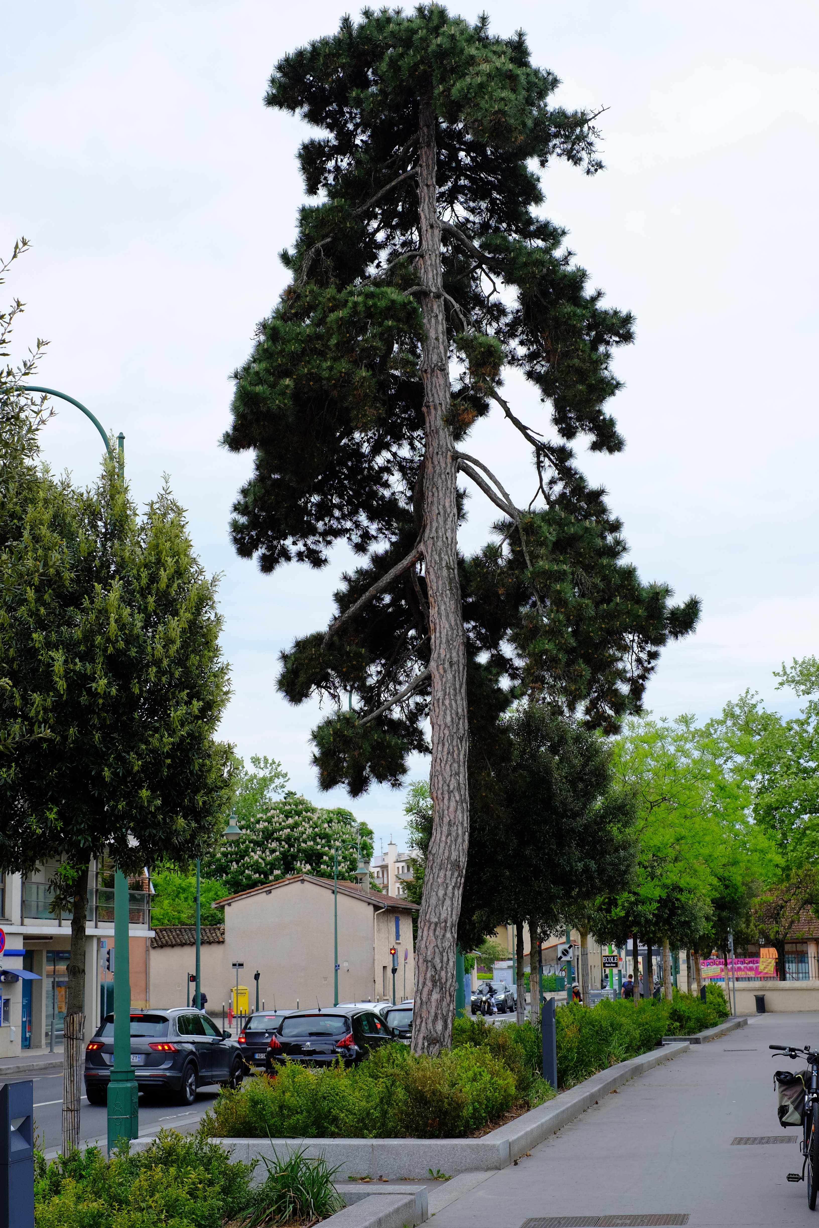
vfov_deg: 37.5
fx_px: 1808
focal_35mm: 53
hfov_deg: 25.5
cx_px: 410
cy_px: 614
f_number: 5.6
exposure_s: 1/340
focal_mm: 35
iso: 400
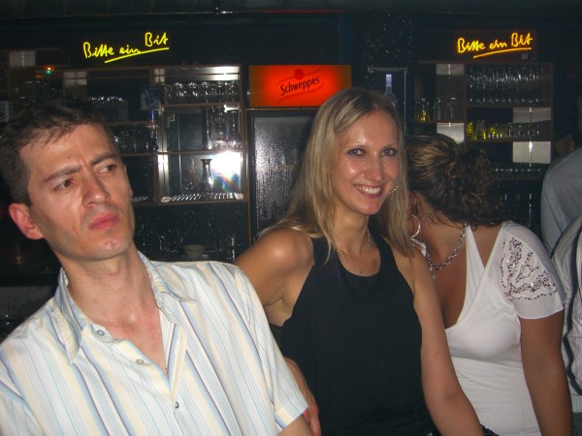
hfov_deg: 49.0
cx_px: 291
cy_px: 218
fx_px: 639
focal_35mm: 38
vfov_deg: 37.7
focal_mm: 7.9
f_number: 2.8
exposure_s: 1/60
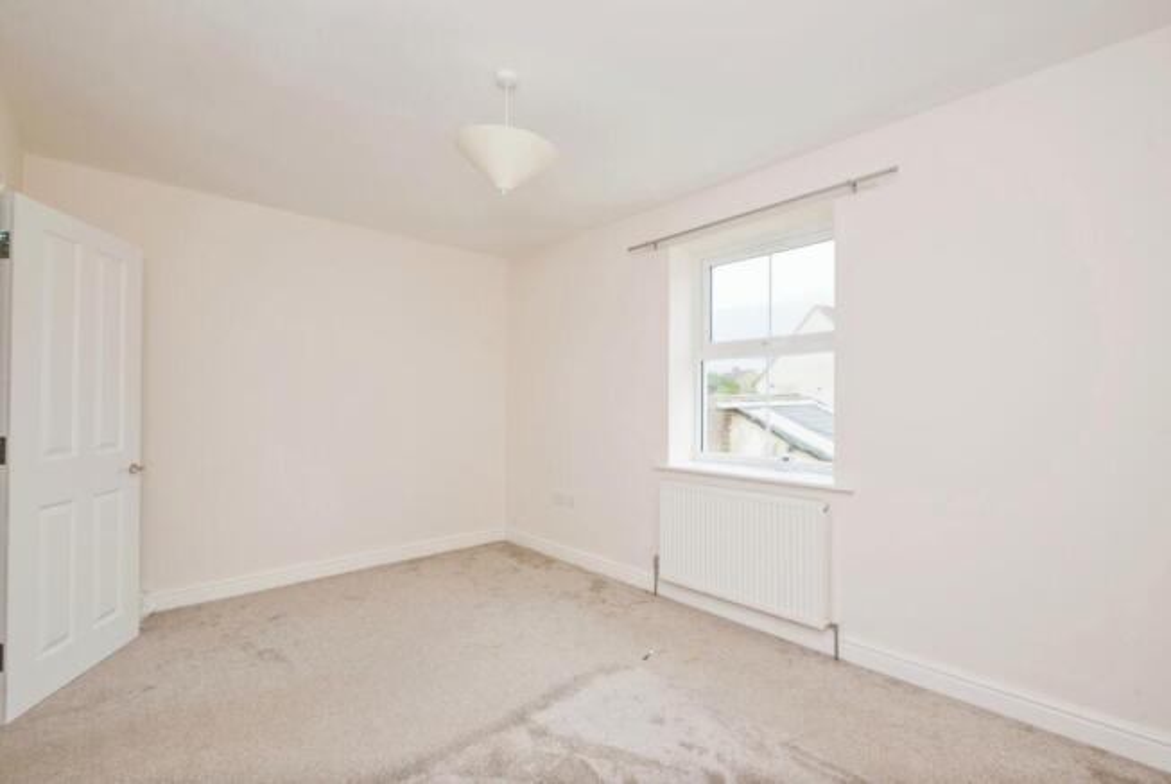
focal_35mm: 16
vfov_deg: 73.9
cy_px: 392
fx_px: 521
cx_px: 586
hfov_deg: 96.7
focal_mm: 16
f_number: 9
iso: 400
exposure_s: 1/250
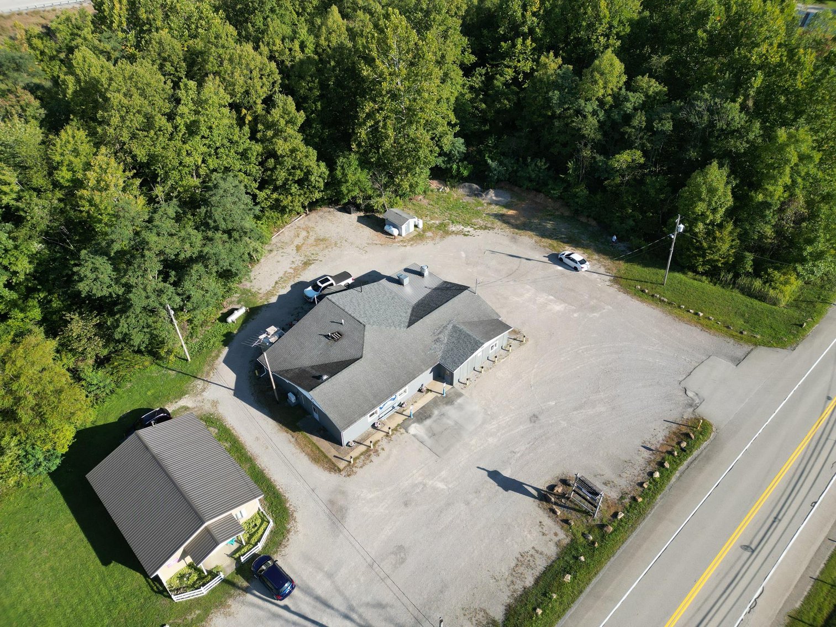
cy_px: 314
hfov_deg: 71.6
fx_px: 580
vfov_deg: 56.8
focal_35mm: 24
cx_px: 418
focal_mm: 6.72
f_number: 1.7
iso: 110
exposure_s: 1/1250
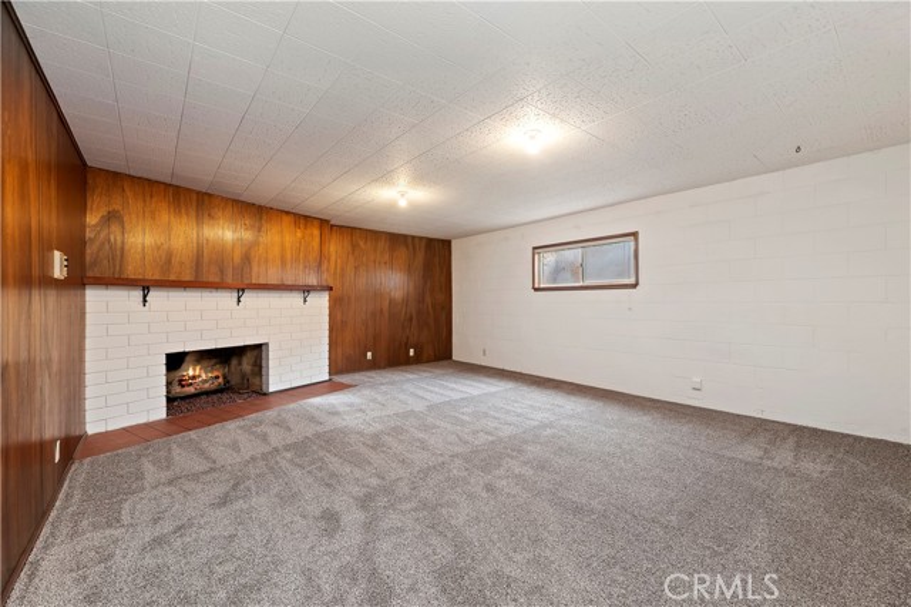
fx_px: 354
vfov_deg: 81.1
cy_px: 304
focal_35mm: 14
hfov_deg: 104.3
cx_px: 456
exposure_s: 1/1.67
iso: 500
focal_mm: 14
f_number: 10
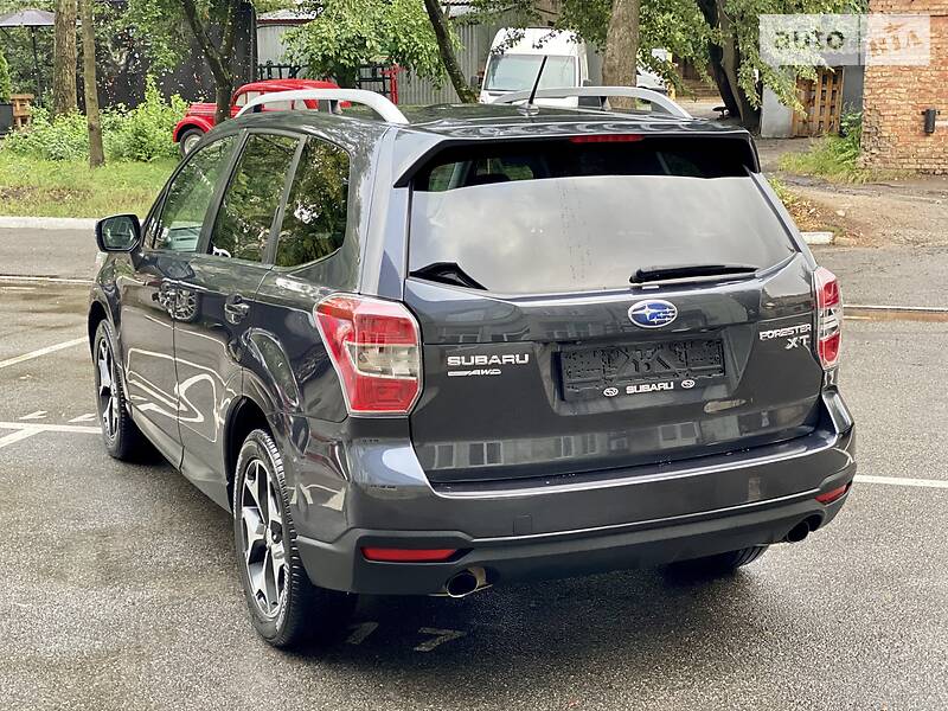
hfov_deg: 36.8
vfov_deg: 28.0
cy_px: 356
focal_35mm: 52
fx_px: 1424
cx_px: 474
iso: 160
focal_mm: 6
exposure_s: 1/122
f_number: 2
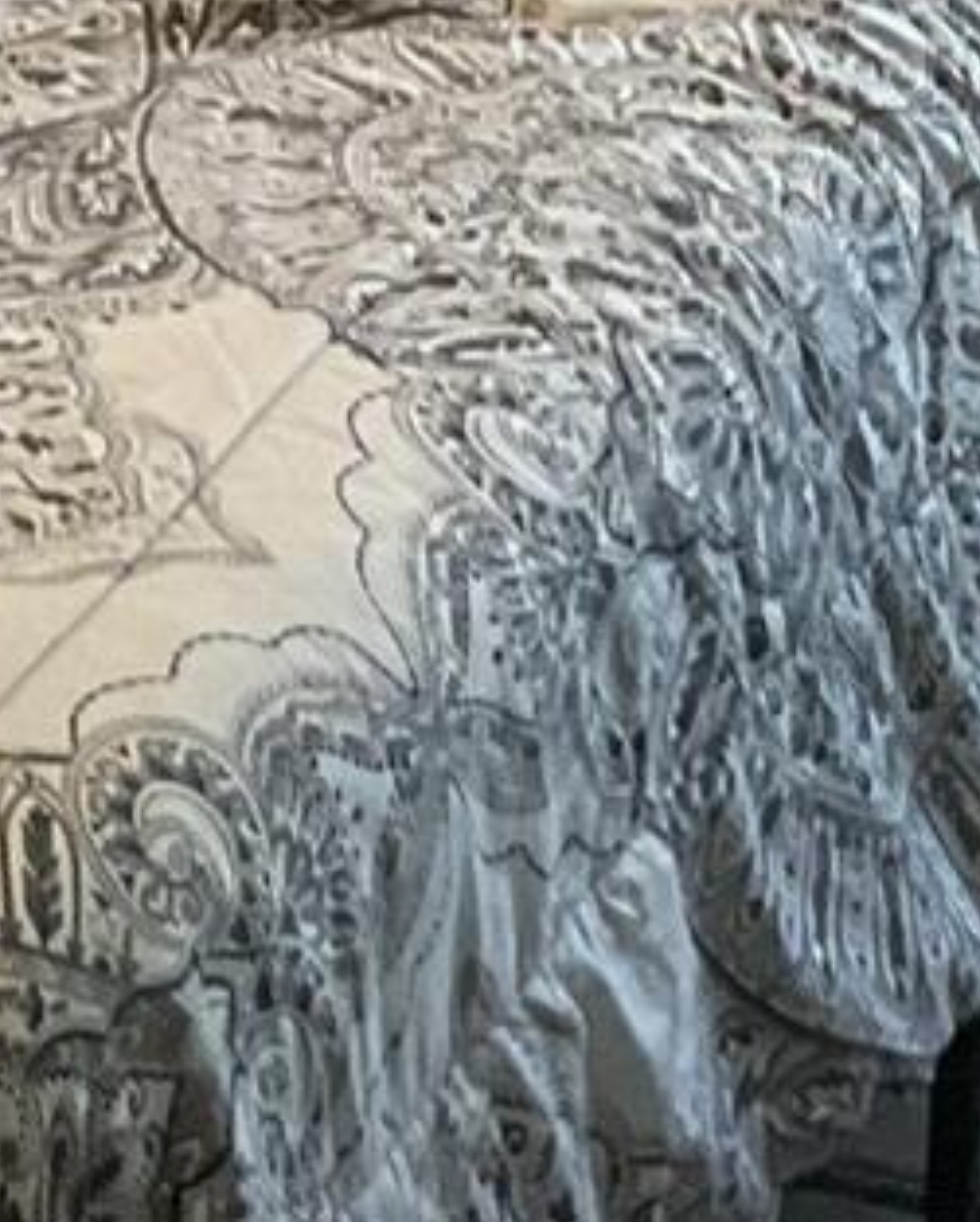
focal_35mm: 185
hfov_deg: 8.1
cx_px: -613
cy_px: -1753
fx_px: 6697
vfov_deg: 9.3
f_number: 1.8
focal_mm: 3
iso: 80
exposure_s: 1/60
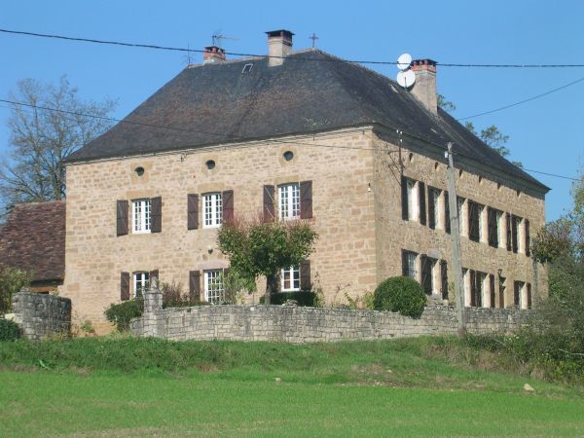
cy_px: 219
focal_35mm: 111
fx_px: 1873
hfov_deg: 17.7
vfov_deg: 13.3
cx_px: 292
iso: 100
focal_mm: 16.8
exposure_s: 1/436
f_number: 4.8
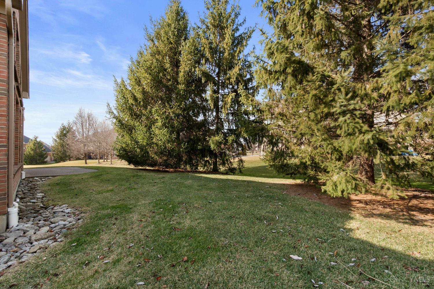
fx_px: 181
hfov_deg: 100.4
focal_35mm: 15
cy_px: 144
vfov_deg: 77.3
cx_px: 217
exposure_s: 1/250
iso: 400
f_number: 8
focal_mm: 10
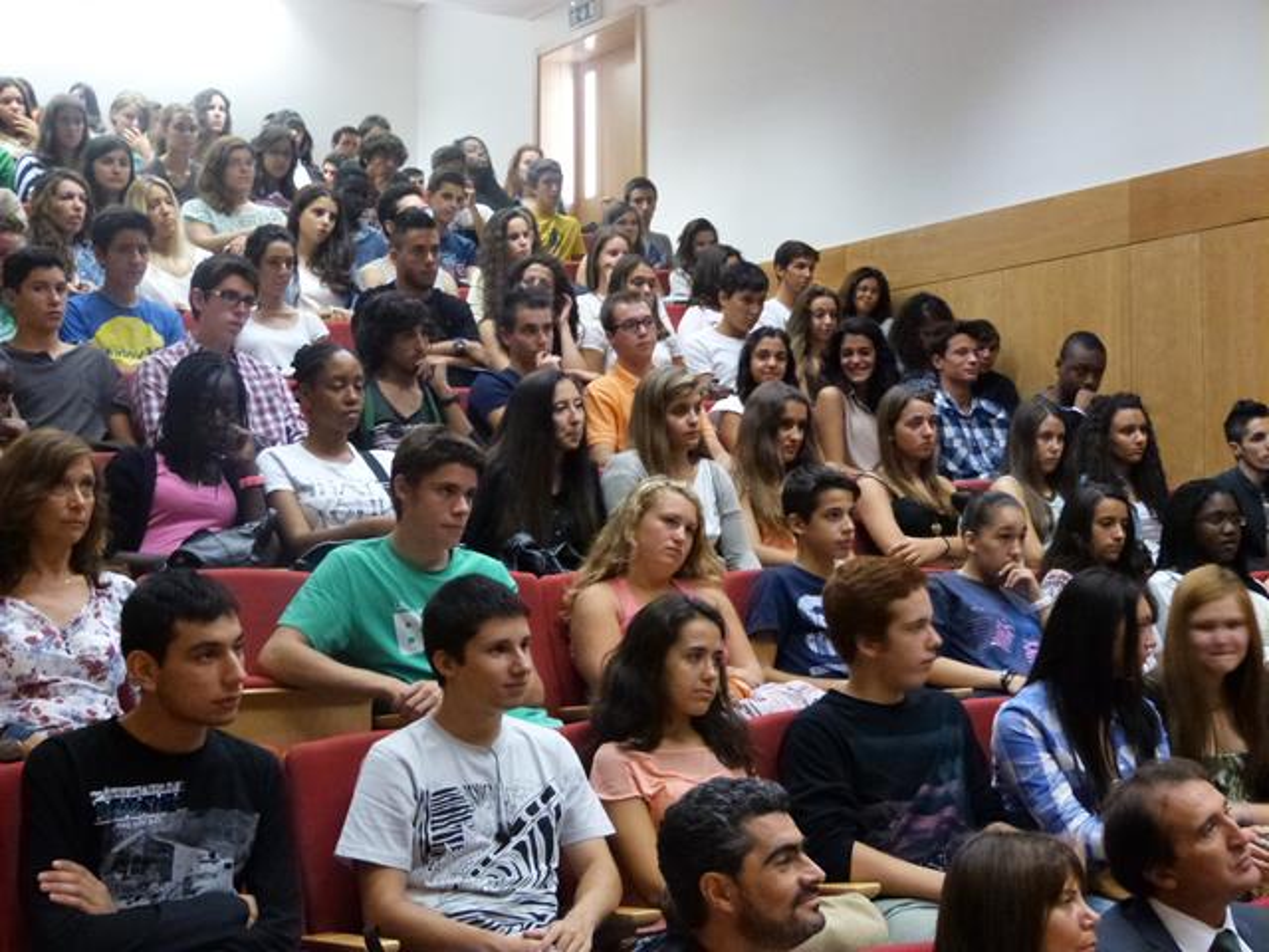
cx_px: 634
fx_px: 1906
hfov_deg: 36.8
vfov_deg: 28.0
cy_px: 476
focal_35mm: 52
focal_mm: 9.2
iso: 800
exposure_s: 1/13
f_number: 3.2
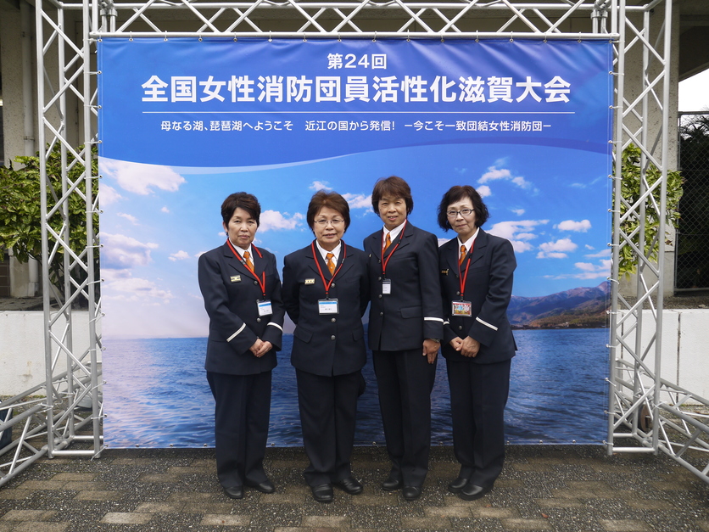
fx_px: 614
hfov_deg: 60.0
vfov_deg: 46.8
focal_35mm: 30
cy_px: 266
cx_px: 354
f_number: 5
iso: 160
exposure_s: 1/250
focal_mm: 15
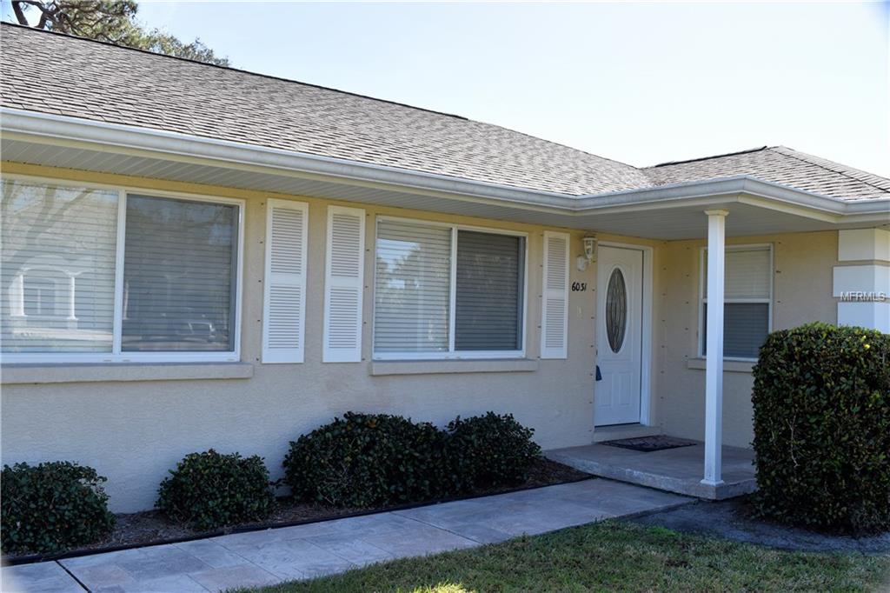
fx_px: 853
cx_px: 445
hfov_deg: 55.1
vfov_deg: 38.3
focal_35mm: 34
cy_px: 296
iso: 200
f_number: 8
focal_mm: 23
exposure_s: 1/250
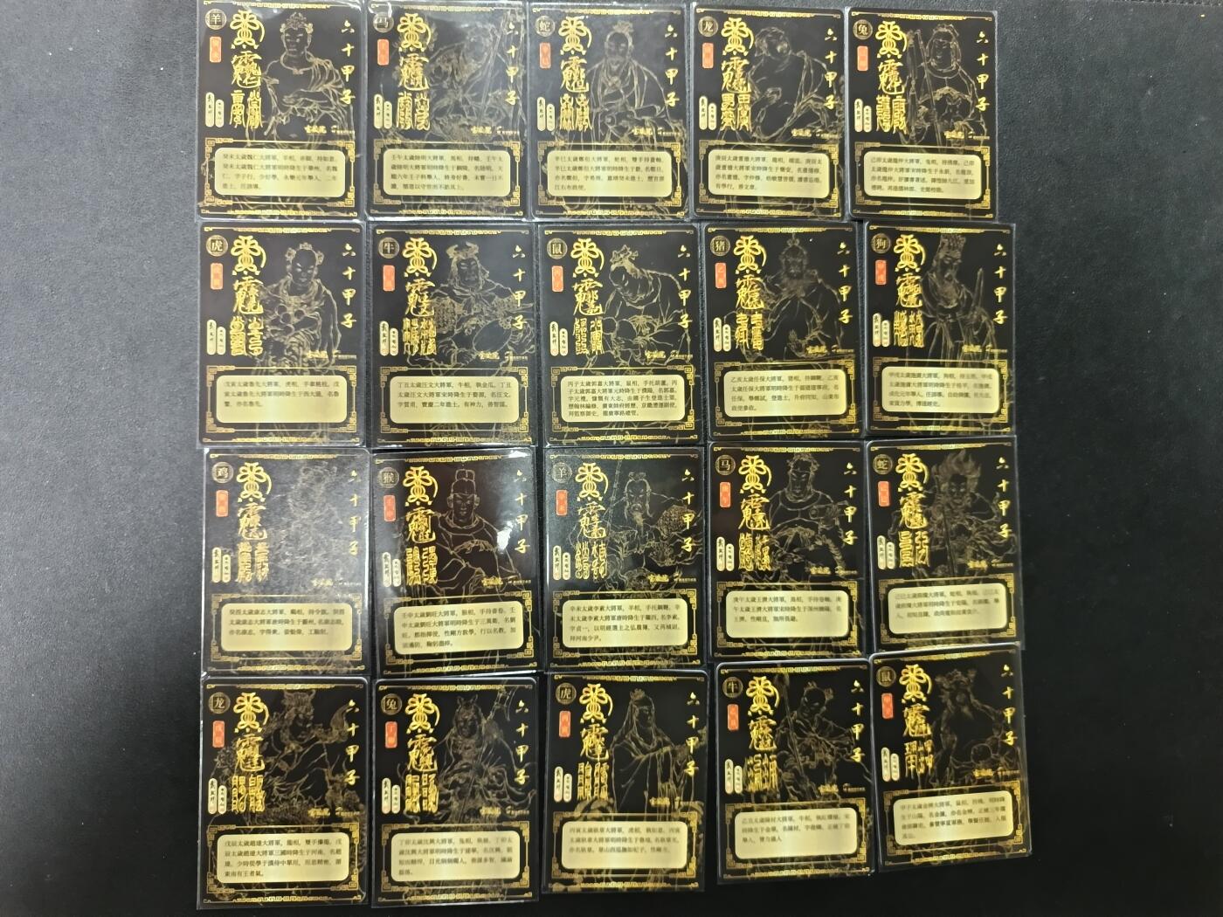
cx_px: 612
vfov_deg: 56.8
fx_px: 848
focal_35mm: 24
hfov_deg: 71.6
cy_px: 458
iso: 1565
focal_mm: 5.31
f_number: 1.7
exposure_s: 1/25
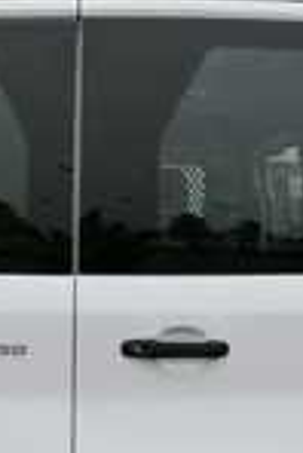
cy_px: 357
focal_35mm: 73
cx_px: 58
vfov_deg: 27.2
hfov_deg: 18.5
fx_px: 919
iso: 200
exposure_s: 1/250
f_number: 7.1
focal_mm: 18
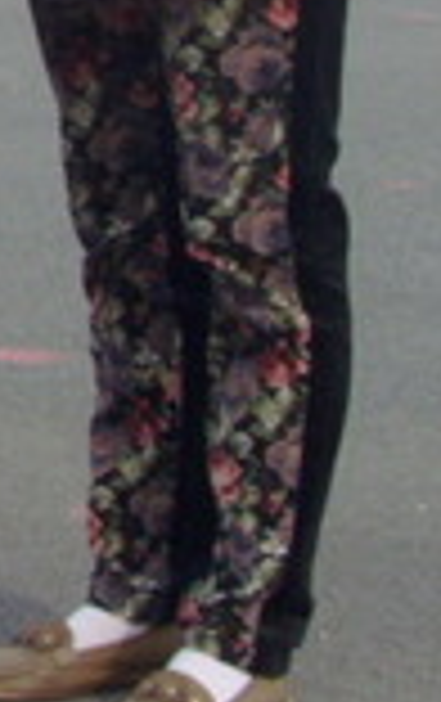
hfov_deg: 7.1
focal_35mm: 171
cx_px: -711
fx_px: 3276
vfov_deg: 11.7
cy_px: -367
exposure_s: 1/180
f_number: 5.5
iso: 80
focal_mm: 6
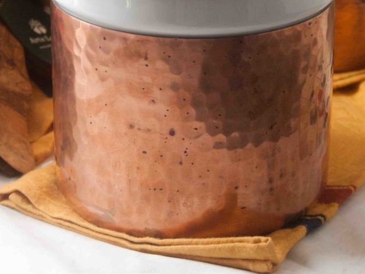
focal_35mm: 137
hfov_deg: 14.4
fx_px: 1443
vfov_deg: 10.8
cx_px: 179
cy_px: 2
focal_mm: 55
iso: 800
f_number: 8
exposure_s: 1/200
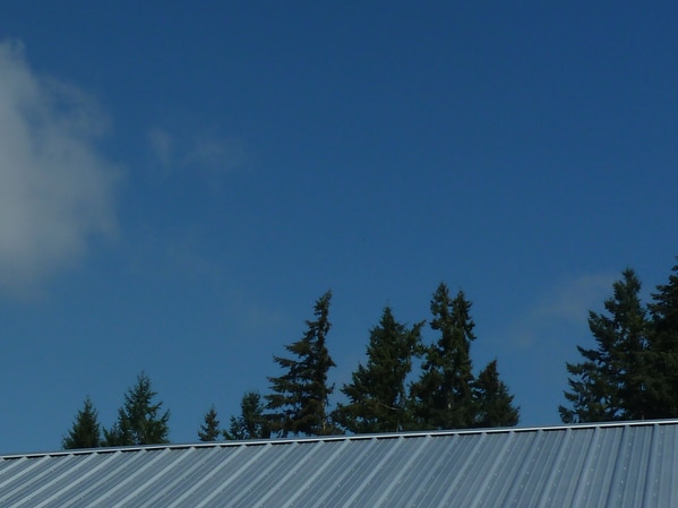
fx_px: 1743
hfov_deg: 21.5
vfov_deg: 16.3
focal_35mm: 89
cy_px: 503
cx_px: 66
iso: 80
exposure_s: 1/800
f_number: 5.6
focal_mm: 6.5
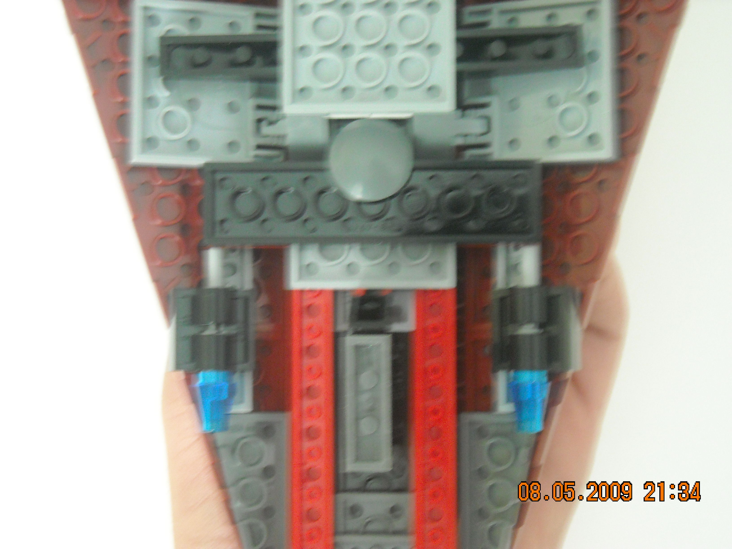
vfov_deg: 19.4
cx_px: 366
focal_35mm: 76
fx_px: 1607
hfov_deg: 25.7
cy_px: 274
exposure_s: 1/10
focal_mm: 12.3
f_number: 3.9
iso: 400
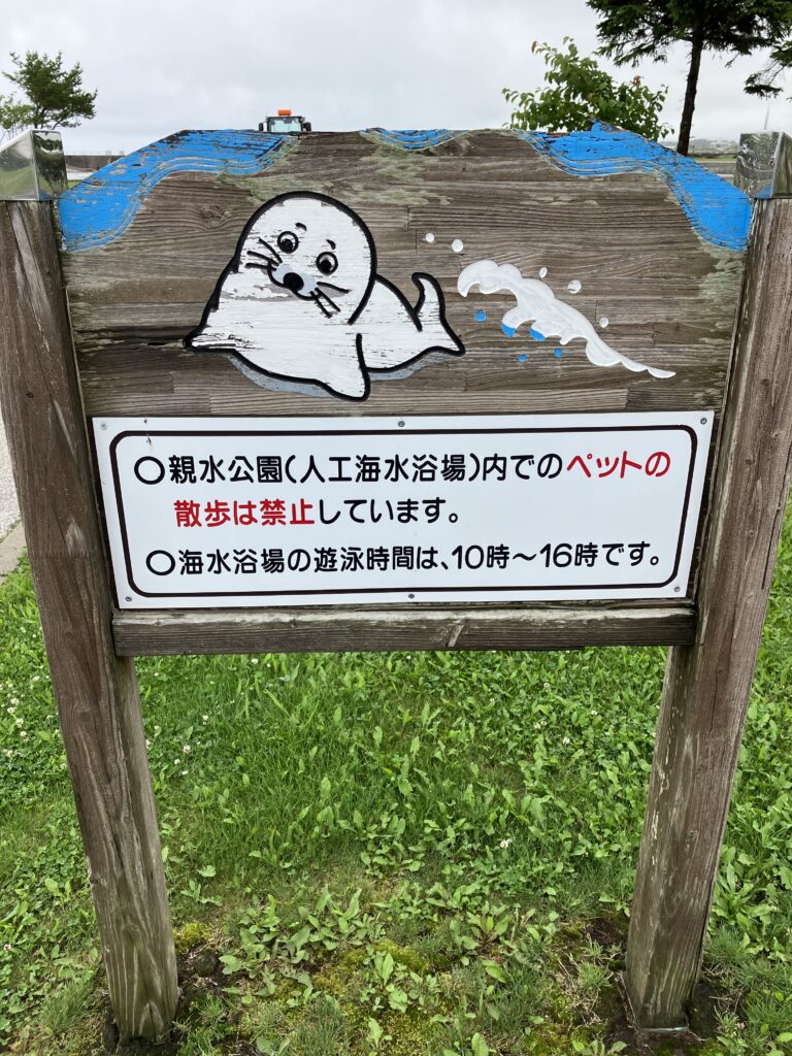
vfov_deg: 63.4
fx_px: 854
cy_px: 528
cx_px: 396
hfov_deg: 49.7
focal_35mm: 28
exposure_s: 1/656
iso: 32
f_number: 1.8
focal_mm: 3.99
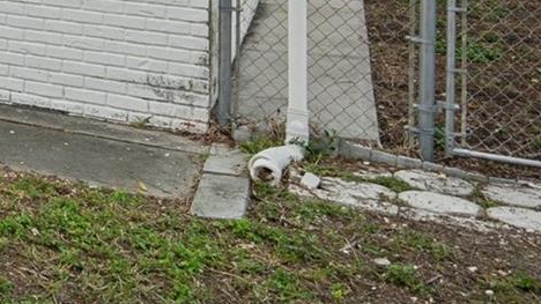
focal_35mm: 68
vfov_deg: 15.9
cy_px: -186
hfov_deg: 22.6
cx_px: -353
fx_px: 975
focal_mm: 19
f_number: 8
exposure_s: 1/20
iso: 320
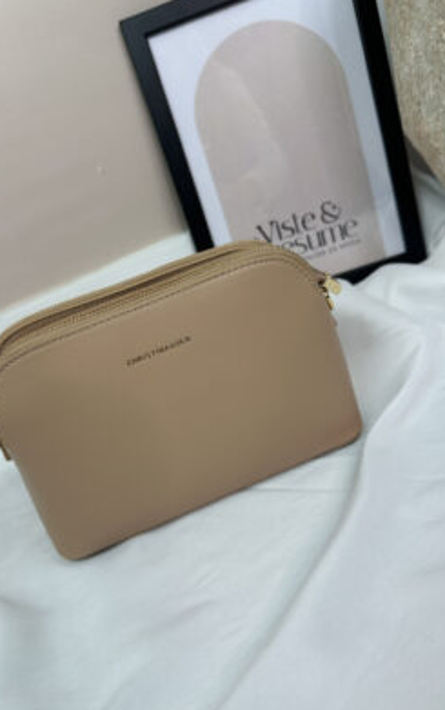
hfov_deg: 47.6
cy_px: 356
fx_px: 504
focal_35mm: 26
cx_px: 205
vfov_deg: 70.4
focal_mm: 6.86
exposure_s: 1/100
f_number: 1.8
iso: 64
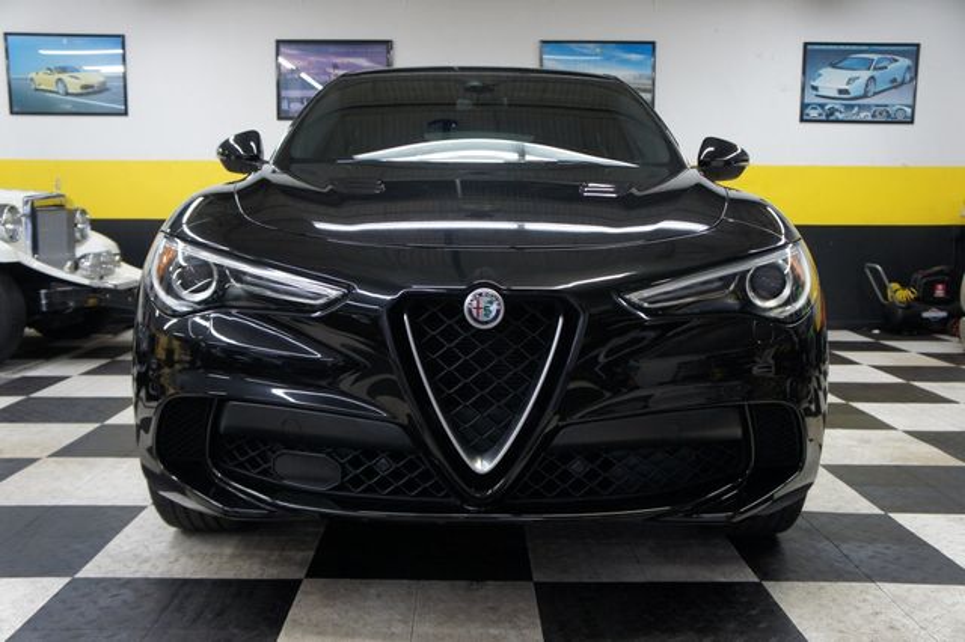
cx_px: 482
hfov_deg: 57.2
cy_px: 321
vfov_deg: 39.9
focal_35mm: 33
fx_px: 884
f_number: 4
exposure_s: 1/40
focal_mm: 22
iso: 500
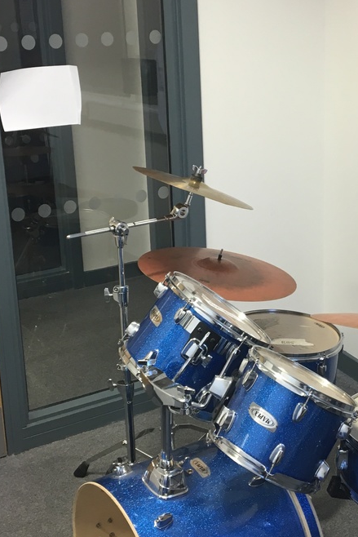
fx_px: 820
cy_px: 233
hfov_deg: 24.5
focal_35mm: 55
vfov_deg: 36.2
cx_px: 232
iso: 80
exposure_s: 1/33
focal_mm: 4.15
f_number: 2.2
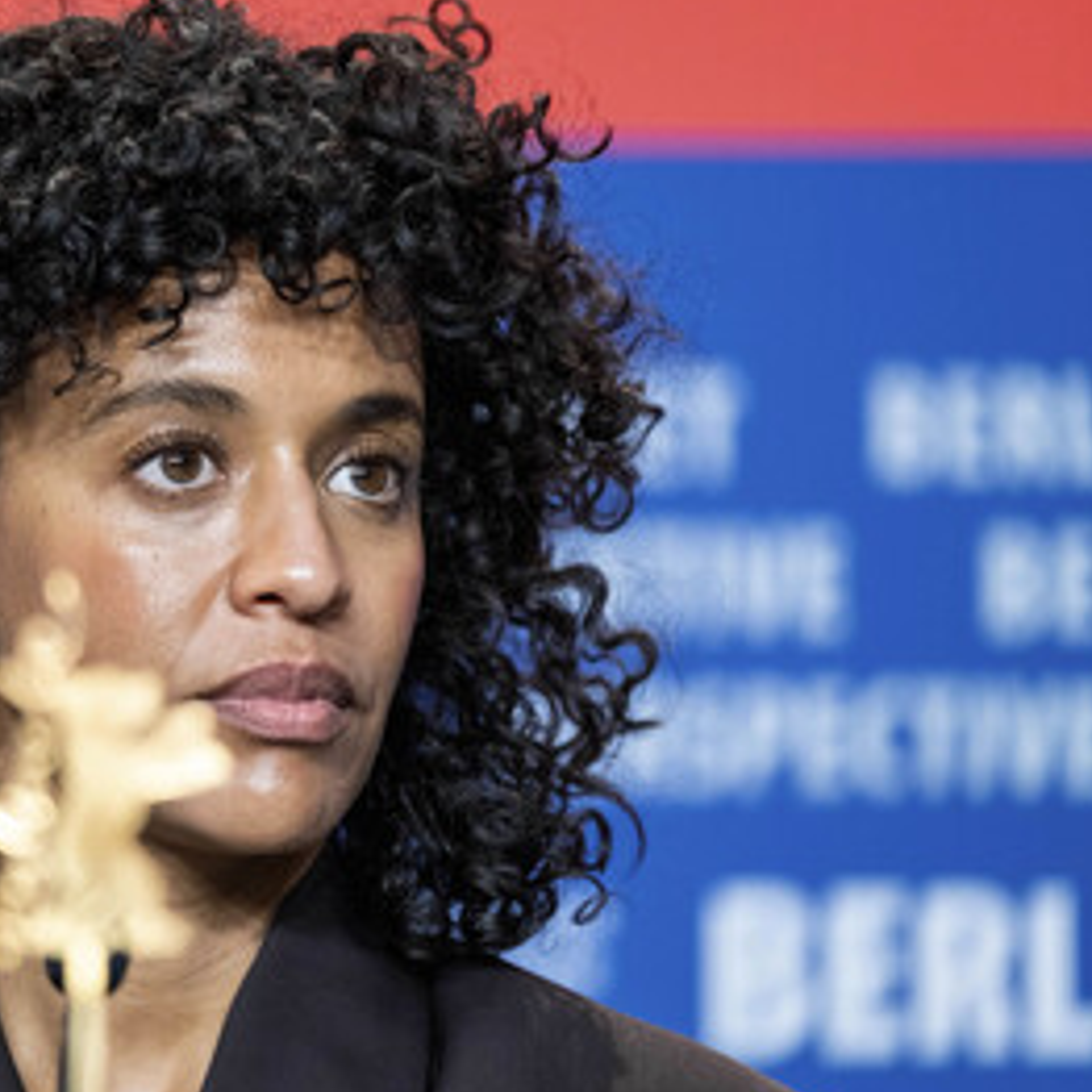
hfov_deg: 5.7
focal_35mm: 307
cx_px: 190
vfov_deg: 5.7
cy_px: 604
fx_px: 10957
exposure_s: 1/140
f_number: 2.8
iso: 2000
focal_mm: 140
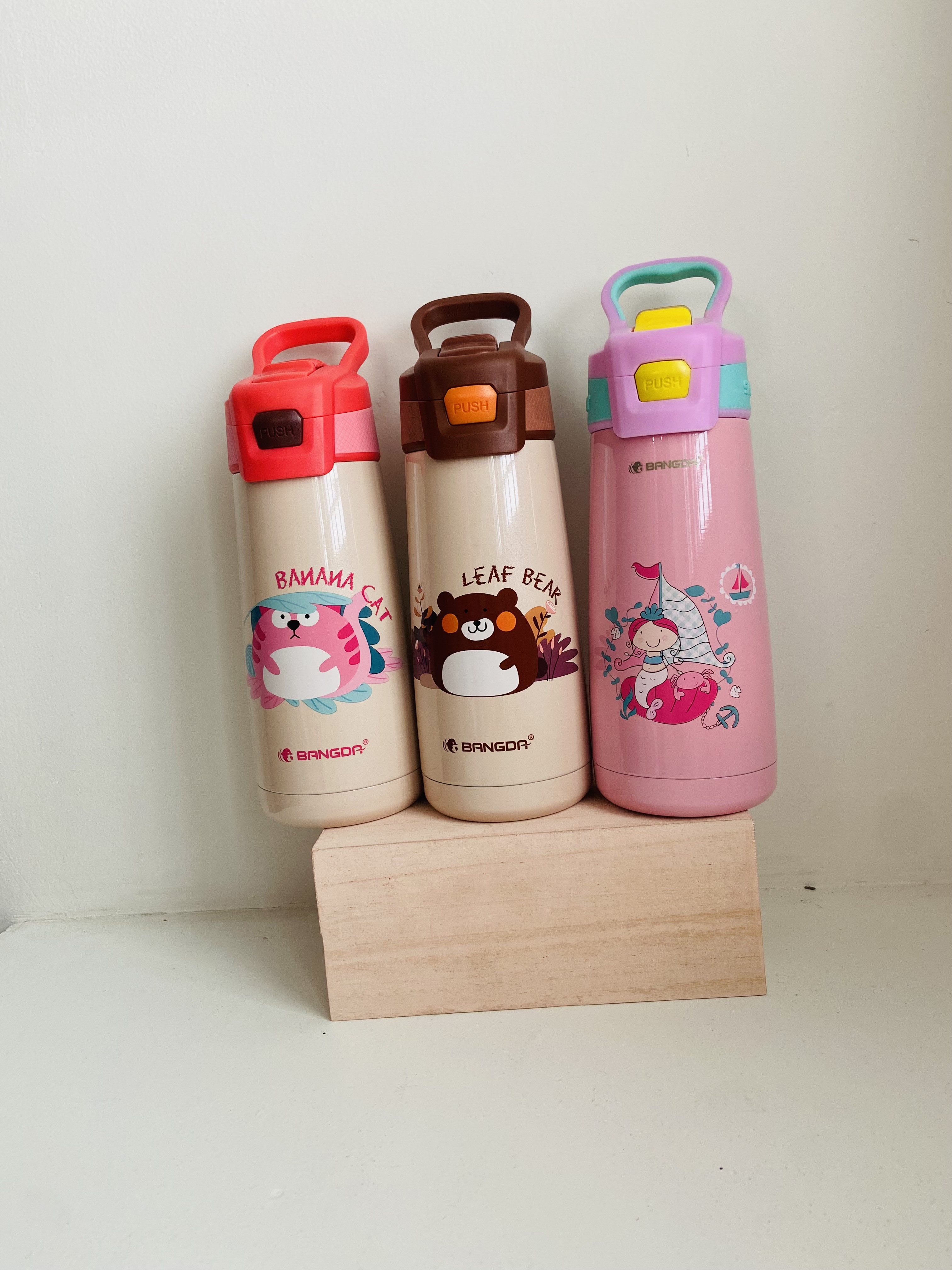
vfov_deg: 67.3
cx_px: 476
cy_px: 635
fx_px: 953
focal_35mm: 26
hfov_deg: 53.1
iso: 100
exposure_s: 1/121
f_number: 1.8
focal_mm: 4.25
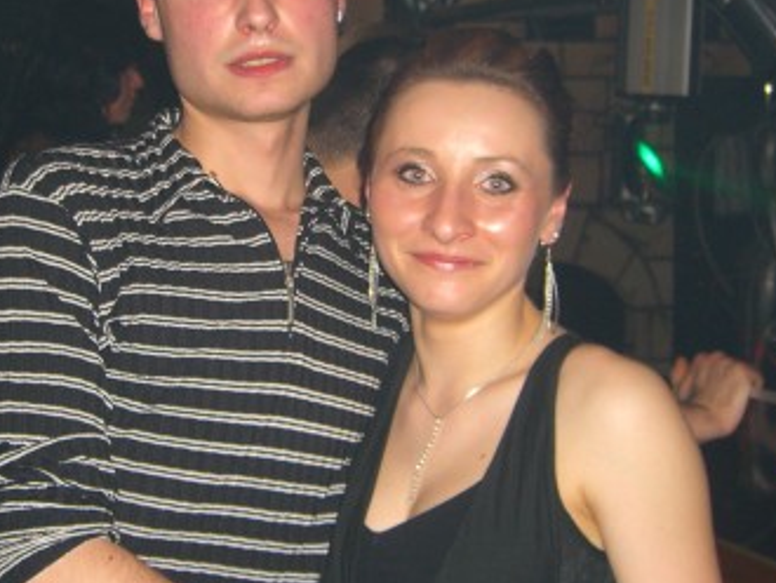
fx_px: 1548
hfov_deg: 28.0
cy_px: 228
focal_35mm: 69
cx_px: 275
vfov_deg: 21.3
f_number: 2.8
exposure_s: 1/60
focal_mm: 7.9
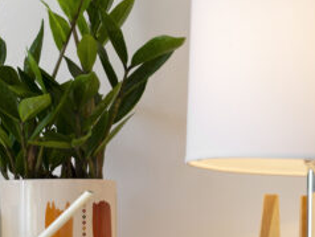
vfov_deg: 9.1
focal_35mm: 164
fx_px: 1494
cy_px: 177
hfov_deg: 11.6
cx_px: -120
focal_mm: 53
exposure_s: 1/400
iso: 500
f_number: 2.8
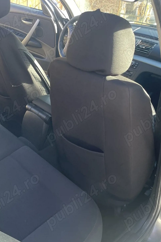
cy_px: 122
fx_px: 248
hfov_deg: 35.2
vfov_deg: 51.9
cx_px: 42
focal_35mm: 37
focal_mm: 4.2
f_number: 1.6
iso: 80
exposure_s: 1/121
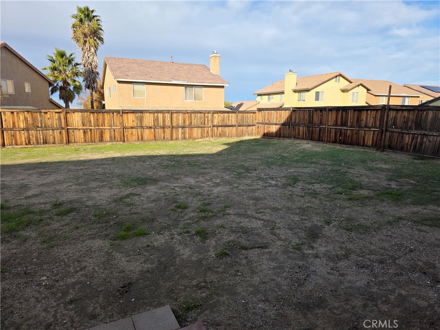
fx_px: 292
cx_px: 220
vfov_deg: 58.9
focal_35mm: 23
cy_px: 165
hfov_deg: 73.9
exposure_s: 1/4145
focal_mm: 6.3
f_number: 1.7
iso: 80
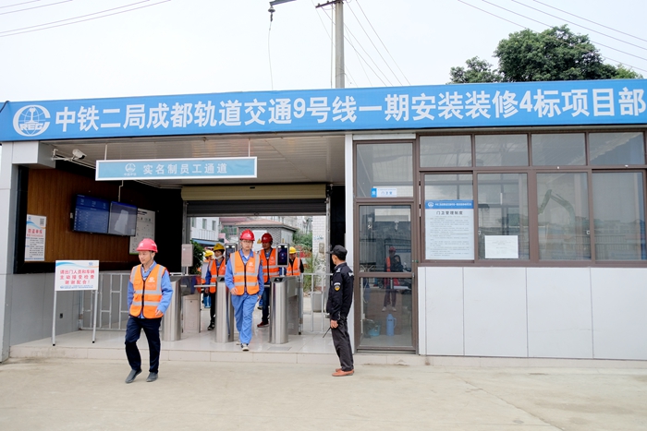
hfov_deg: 61.9
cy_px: 216
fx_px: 539
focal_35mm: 30
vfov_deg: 43.6
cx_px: 324
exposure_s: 1/170
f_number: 3.6
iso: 800
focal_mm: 20.1
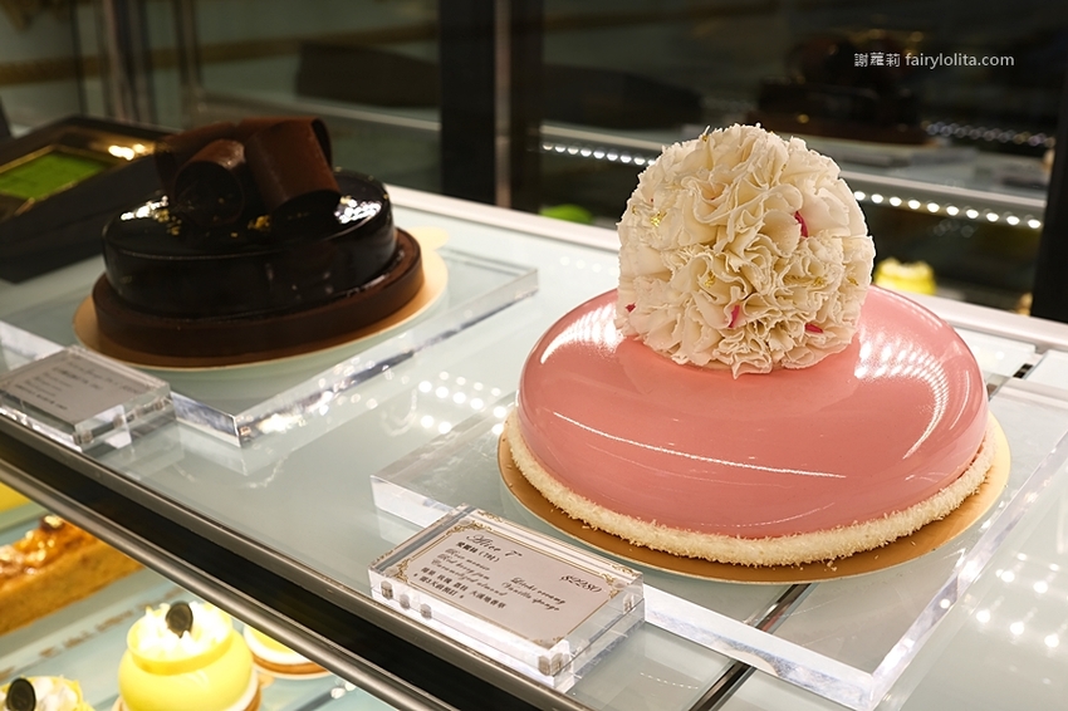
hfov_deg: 54.5
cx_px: 534
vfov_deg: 37.8
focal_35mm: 35
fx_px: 1038
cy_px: 356
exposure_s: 1/60
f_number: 5
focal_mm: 23
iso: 100
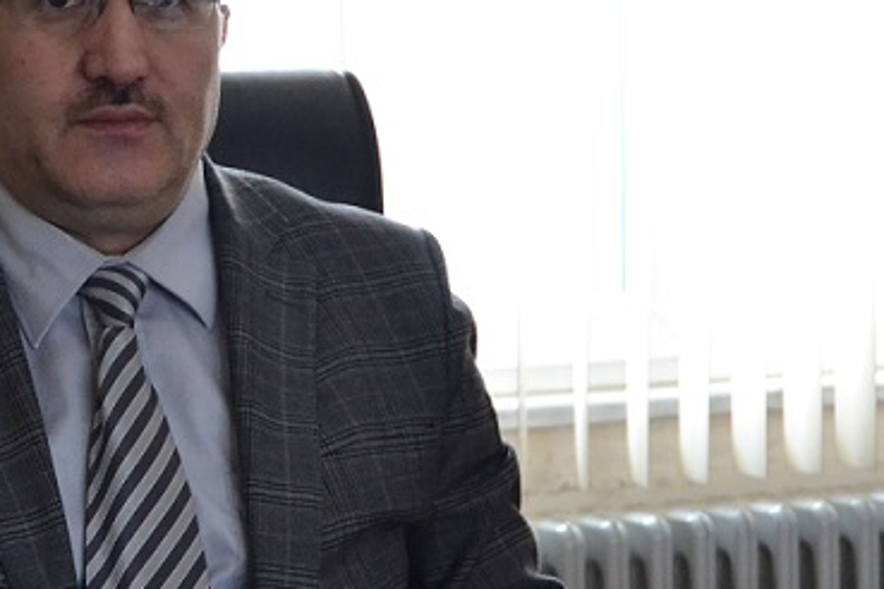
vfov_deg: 14.3
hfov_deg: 20.8
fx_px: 2357
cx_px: 96
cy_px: 297
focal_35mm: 96
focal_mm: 32
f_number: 4.5
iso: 3200
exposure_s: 1/125
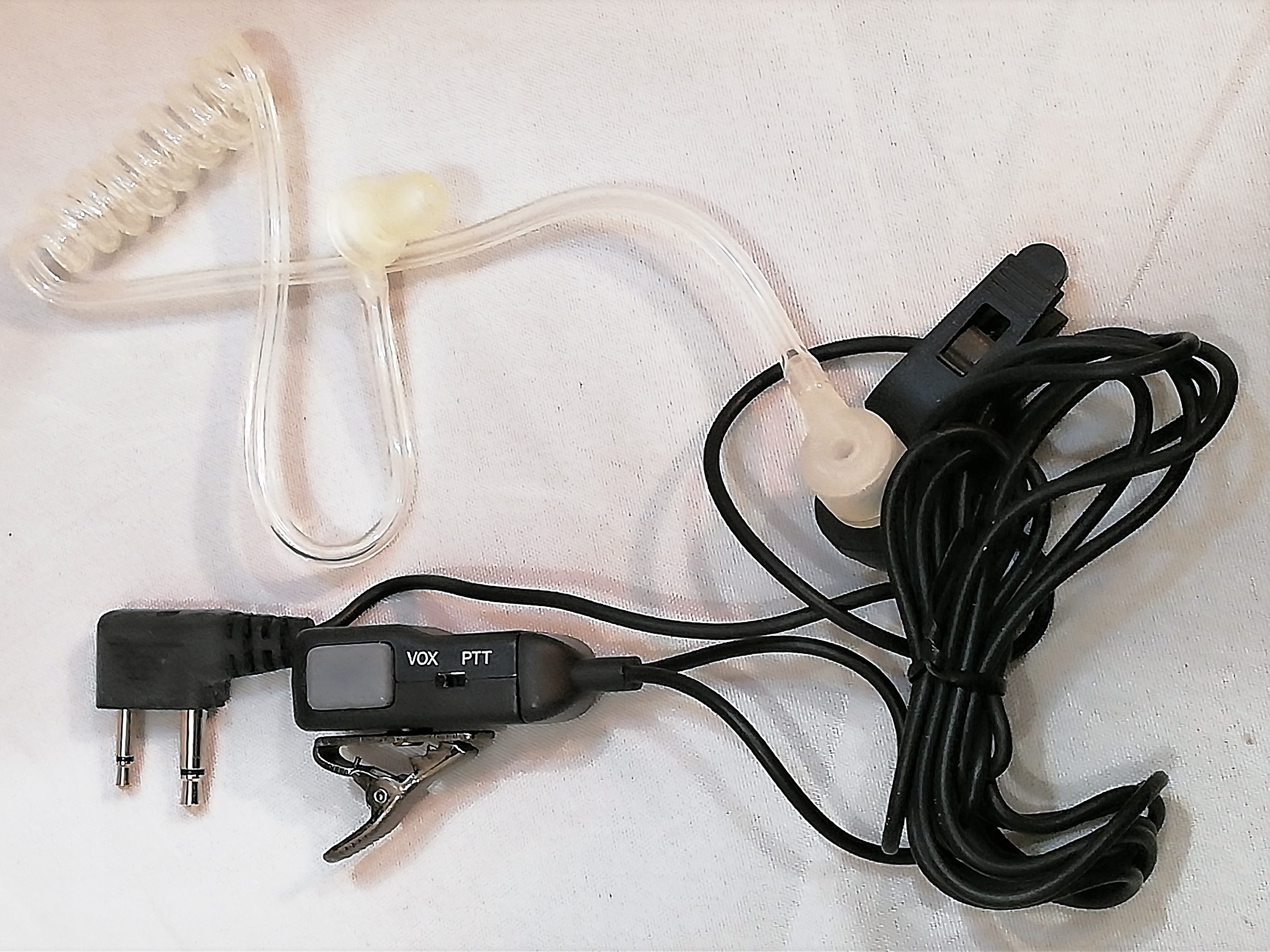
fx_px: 2091
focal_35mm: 57
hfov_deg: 33.8
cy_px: 476
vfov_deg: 25.7
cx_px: 635
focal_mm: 3.81
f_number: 2.2
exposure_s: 1/50
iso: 125
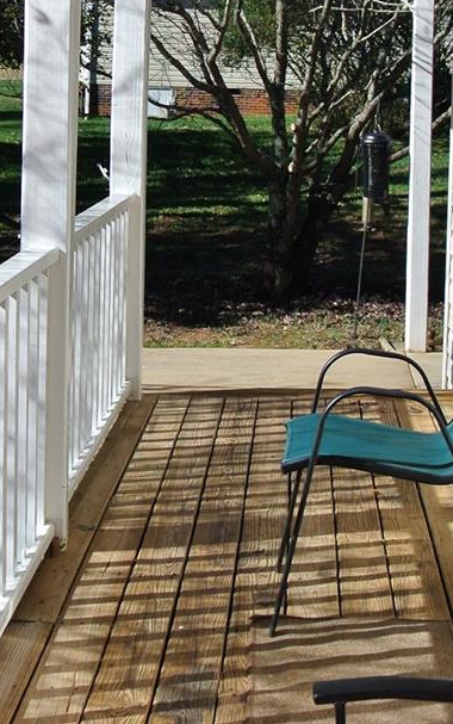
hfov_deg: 16.3
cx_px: 300
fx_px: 1578
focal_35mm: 80
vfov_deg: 25.1
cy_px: 80
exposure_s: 1/800
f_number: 5
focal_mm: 11.8
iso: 100
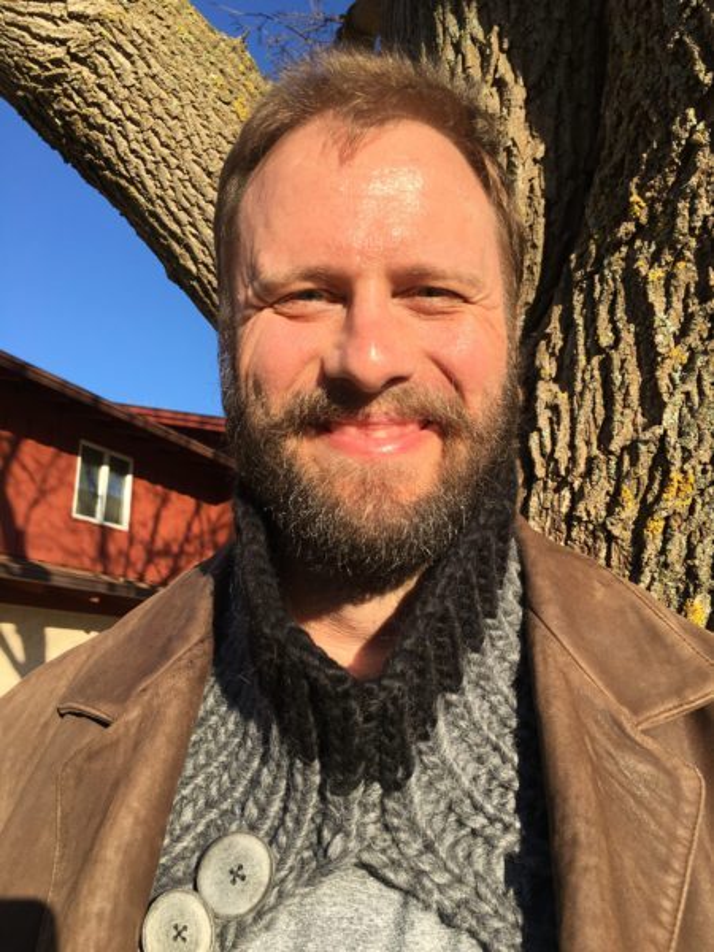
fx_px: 798
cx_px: 357
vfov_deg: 61.7
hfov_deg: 48.2
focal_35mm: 29
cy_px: 476
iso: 25
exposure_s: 1/1083
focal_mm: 4.15
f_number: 2.2
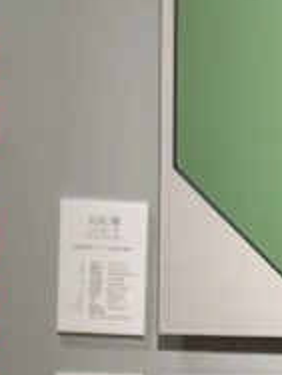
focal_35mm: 184
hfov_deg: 8.0
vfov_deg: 10.1
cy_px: 686
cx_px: 324
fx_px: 1999
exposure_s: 1/116
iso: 80
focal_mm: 6.76
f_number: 1.78
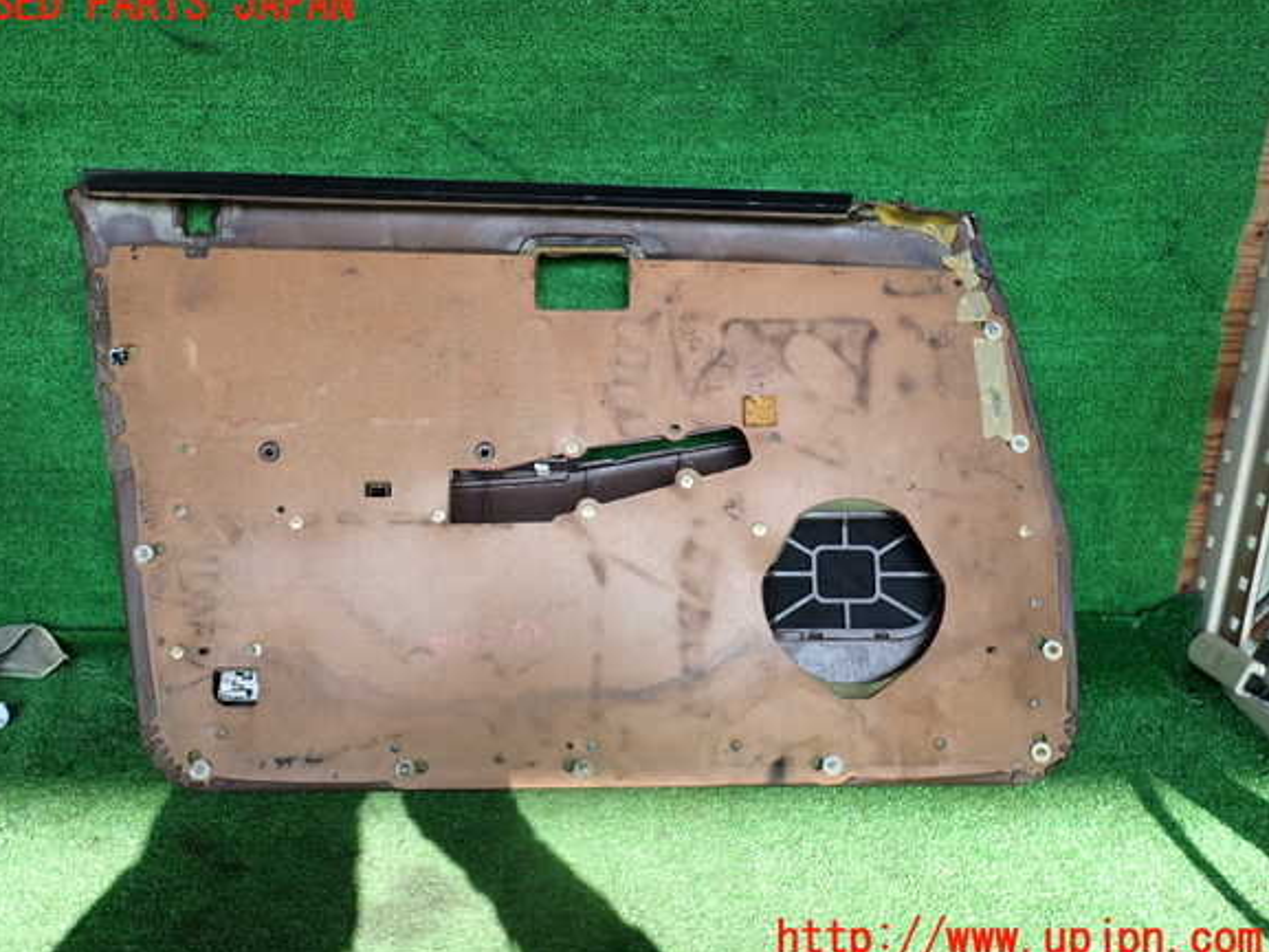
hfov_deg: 67.3
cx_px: 614
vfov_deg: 53.1
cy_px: 473
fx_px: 953
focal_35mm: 26
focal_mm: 4.5
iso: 100
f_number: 2.8
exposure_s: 1/250
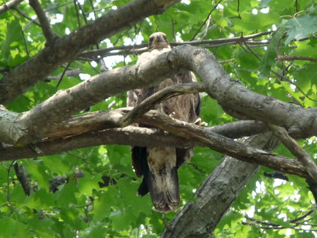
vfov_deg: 5.3
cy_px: 119
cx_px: 158
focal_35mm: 280
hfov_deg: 7.1
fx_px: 2564
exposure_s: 1/125
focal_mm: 47
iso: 200
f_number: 4.9
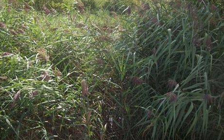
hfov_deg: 44.8
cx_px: 80
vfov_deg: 28.8
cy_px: 36
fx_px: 269
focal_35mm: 44
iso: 80
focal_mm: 5.7
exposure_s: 1/80
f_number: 8.8
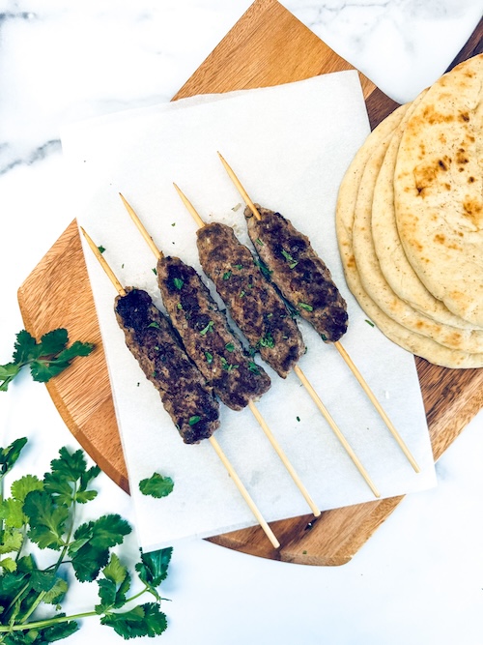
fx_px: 447
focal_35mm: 24
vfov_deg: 71.6
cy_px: 322
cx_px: 242
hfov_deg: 56.8
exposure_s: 1/60
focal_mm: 6.86
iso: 320
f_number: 1.8
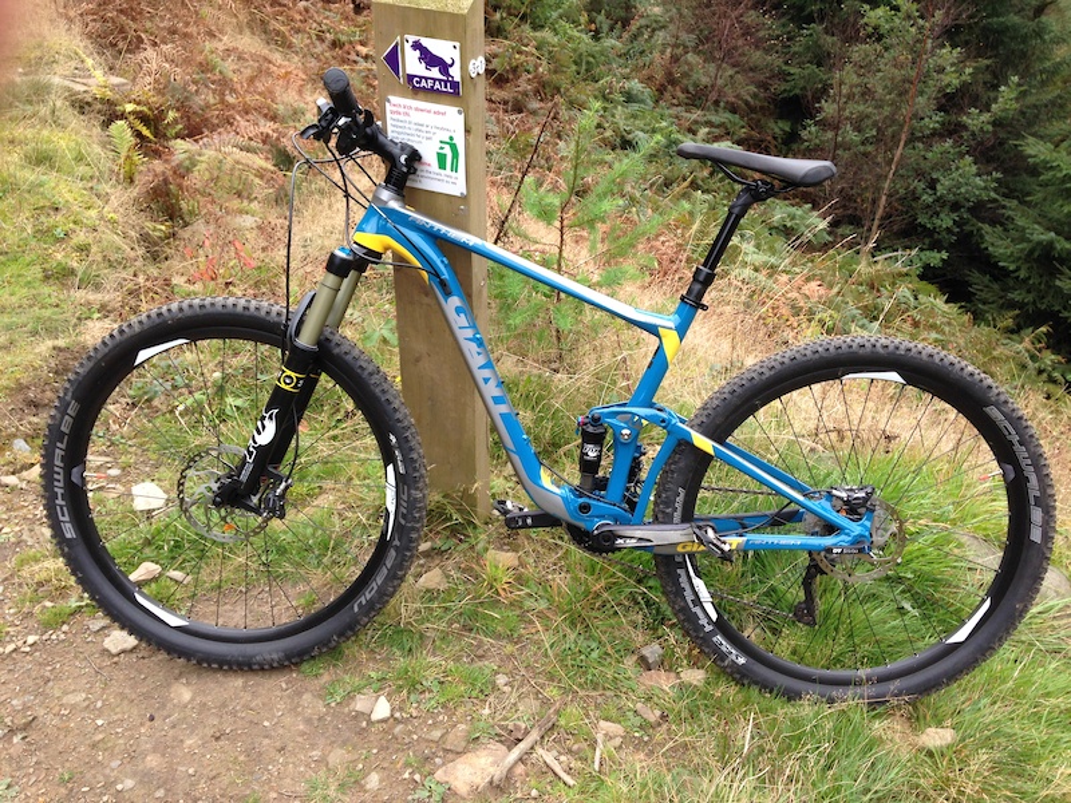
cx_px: 536
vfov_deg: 42.9
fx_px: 1021
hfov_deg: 55.4
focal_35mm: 33
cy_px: 402
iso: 50
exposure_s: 1/195
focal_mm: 4.12
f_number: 2.4
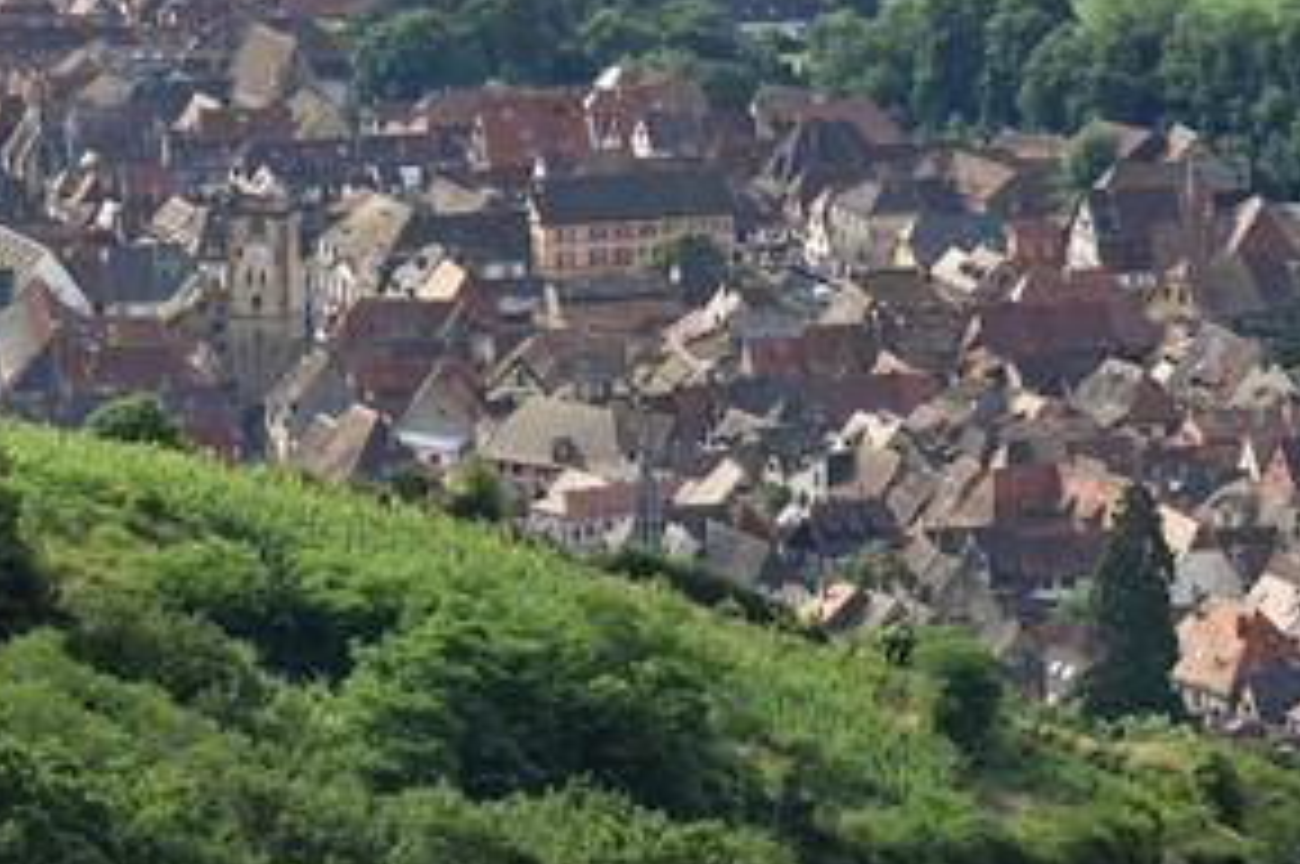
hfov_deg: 7.1
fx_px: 10496
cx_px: 670
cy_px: 464
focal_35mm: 291
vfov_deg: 4.7
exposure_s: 1/250
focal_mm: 200
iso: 200
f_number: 9
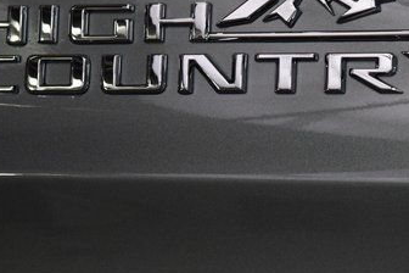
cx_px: 217
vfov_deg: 6.9
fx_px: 2272
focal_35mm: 200
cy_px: 51
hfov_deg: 10.3
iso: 1600
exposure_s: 1/125
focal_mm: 70
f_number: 7.1
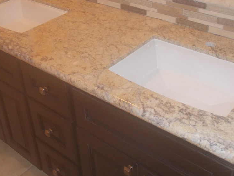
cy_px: 61
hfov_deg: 40.4
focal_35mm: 47
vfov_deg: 30.7
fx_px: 318
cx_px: 116
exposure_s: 1/25
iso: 200
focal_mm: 4.6
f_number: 3.2
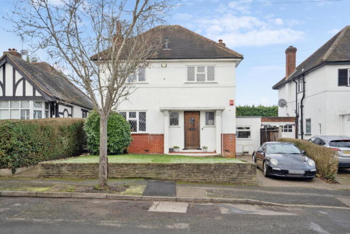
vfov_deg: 43.7
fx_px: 292
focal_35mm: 30
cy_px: 117
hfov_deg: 61.9
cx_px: 175
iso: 640
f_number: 10
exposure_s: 1/100
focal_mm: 30
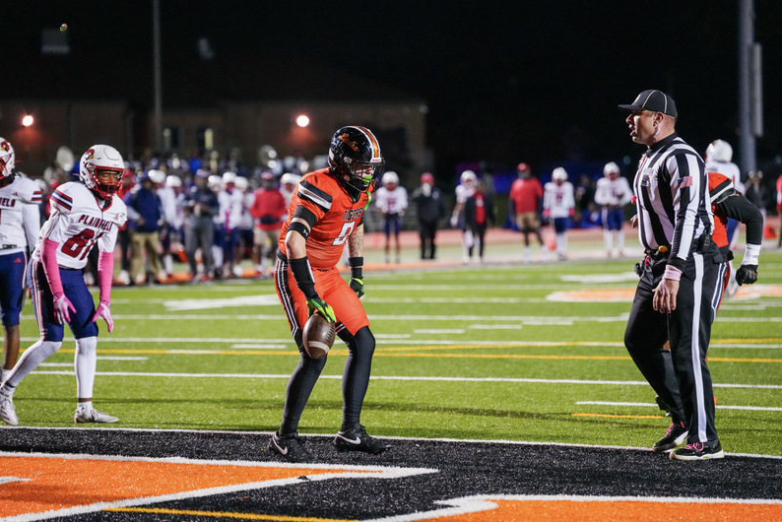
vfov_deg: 9.5
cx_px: 391
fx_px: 3151
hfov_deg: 14.1
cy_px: 261
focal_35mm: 145
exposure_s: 1/800
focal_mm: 144
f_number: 2.8
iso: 6400
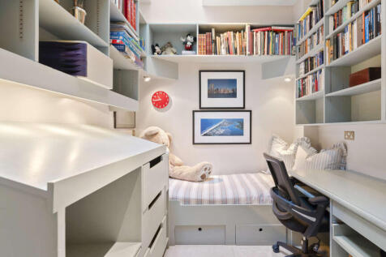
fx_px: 161
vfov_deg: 77.3
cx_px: 193
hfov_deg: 100.4
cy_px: 128
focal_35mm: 15
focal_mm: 15
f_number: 5
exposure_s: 1/3
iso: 400
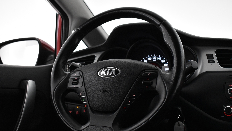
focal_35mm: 50
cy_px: 75
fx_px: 305
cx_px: 115
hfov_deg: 41.7
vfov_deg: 24.2
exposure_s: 1/80
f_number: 4.5
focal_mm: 31
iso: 3200
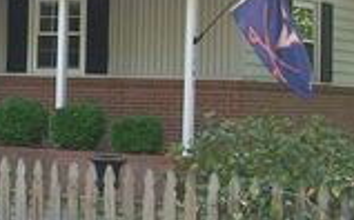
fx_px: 1156
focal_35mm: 120
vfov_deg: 10.8
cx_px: -116
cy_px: 34
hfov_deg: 16.4
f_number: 2.7
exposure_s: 1/134
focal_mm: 6
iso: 80
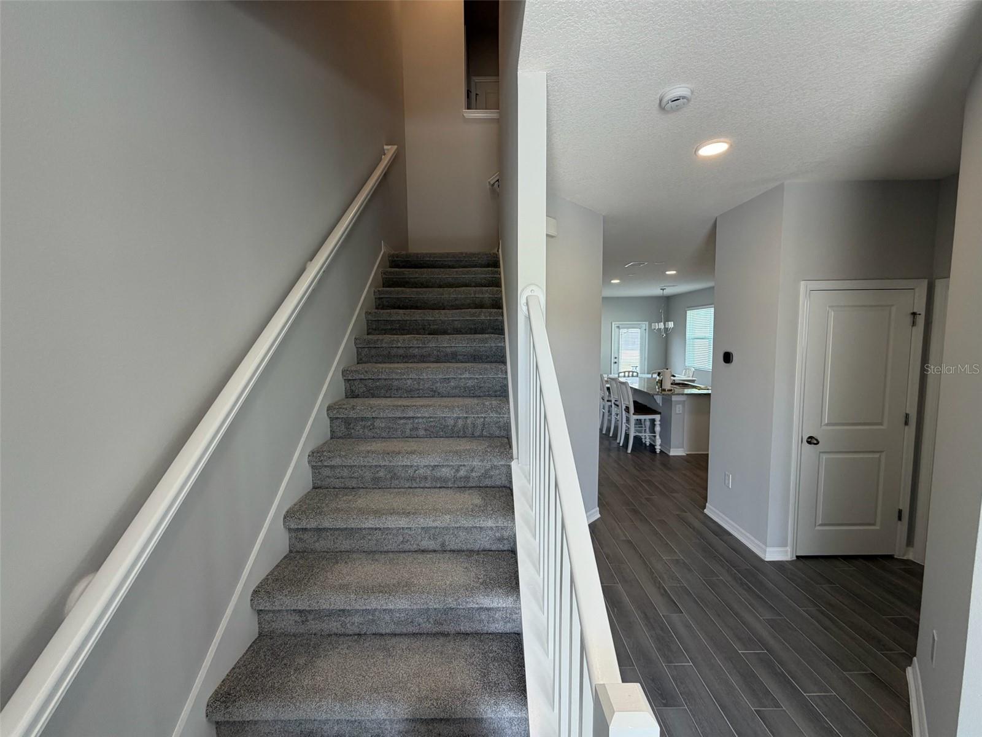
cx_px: 491
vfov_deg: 85.7
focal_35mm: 14
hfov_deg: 102.1
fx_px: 397
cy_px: 368
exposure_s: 1/120
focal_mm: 2.22
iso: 100
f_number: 2.2
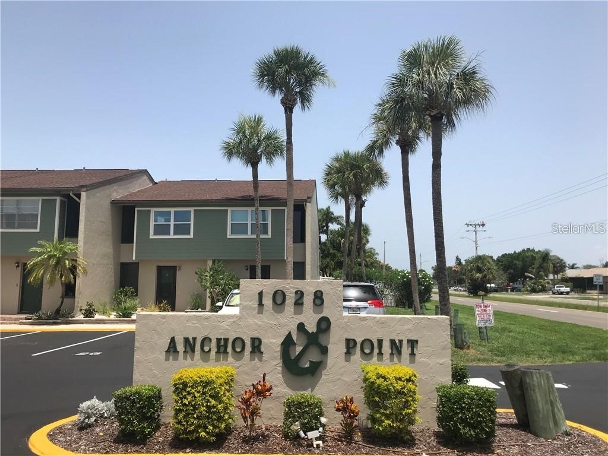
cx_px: 304
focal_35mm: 28
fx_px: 492
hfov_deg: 63.4
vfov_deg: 49.7
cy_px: 228
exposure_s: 1/2457
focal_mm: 3.99
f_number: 1.8
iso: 20
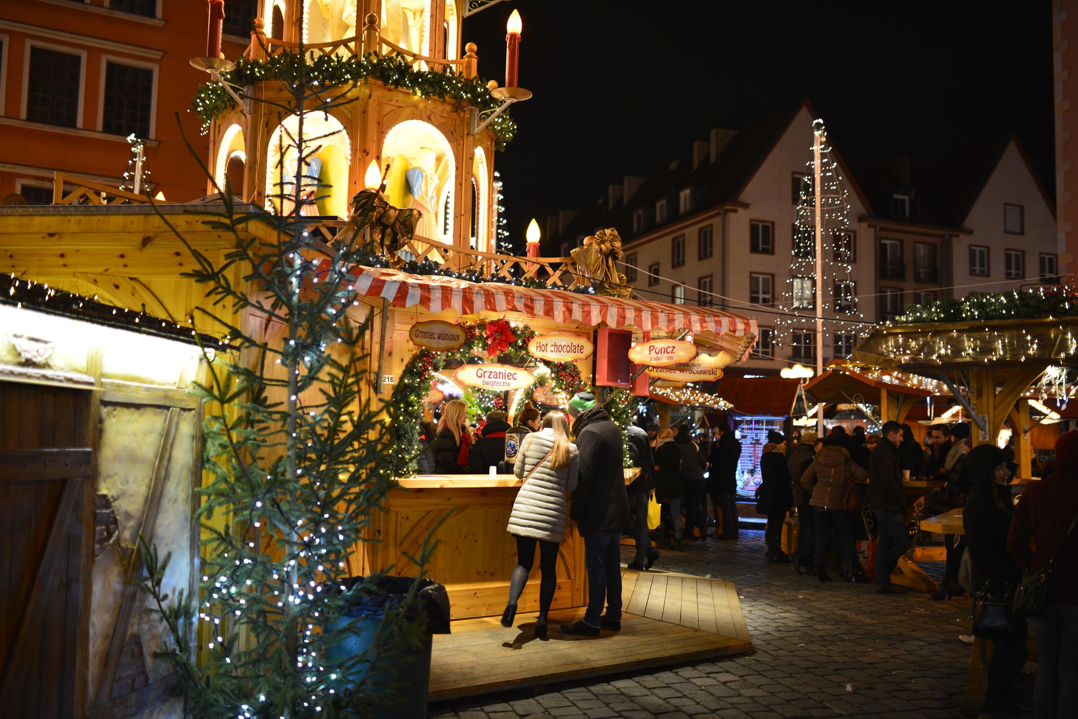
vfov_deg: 37.9
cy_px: 360
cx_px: 539
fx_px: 1048
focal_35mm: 35
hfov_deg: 54.4
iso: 800
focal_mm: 35
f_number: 1.6
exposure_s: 1/80
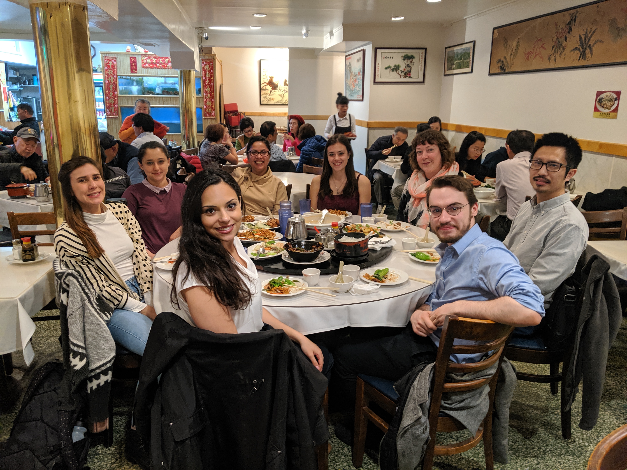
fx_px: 489
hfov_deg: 65.3
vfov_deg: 51.4
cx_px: 314
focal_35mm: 27
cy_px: 235
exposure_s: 1/24
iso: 188
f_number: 1.8
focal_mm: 4.44
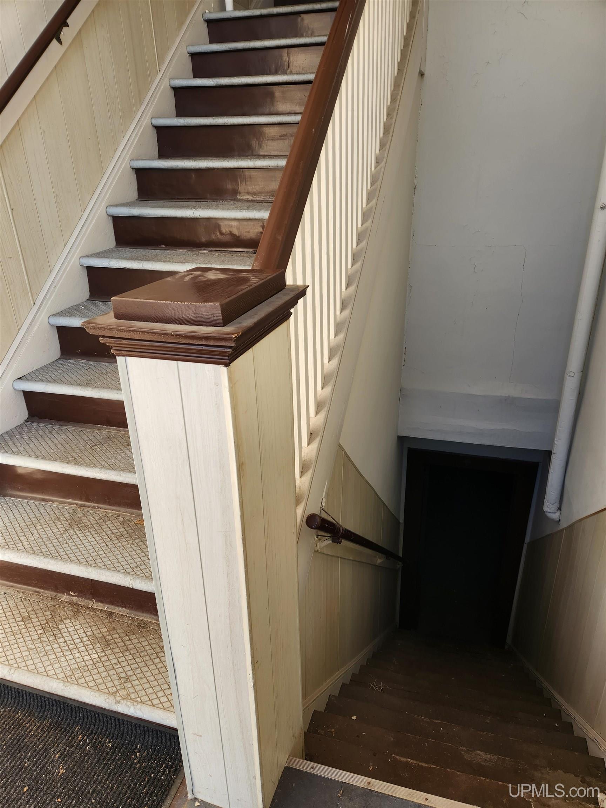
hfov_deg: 58.9
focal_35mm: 23
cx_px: 303
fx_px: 537
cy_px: 404
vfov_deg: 73.9
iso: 20
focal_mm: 5.4
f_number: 1.8
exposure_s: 1/180
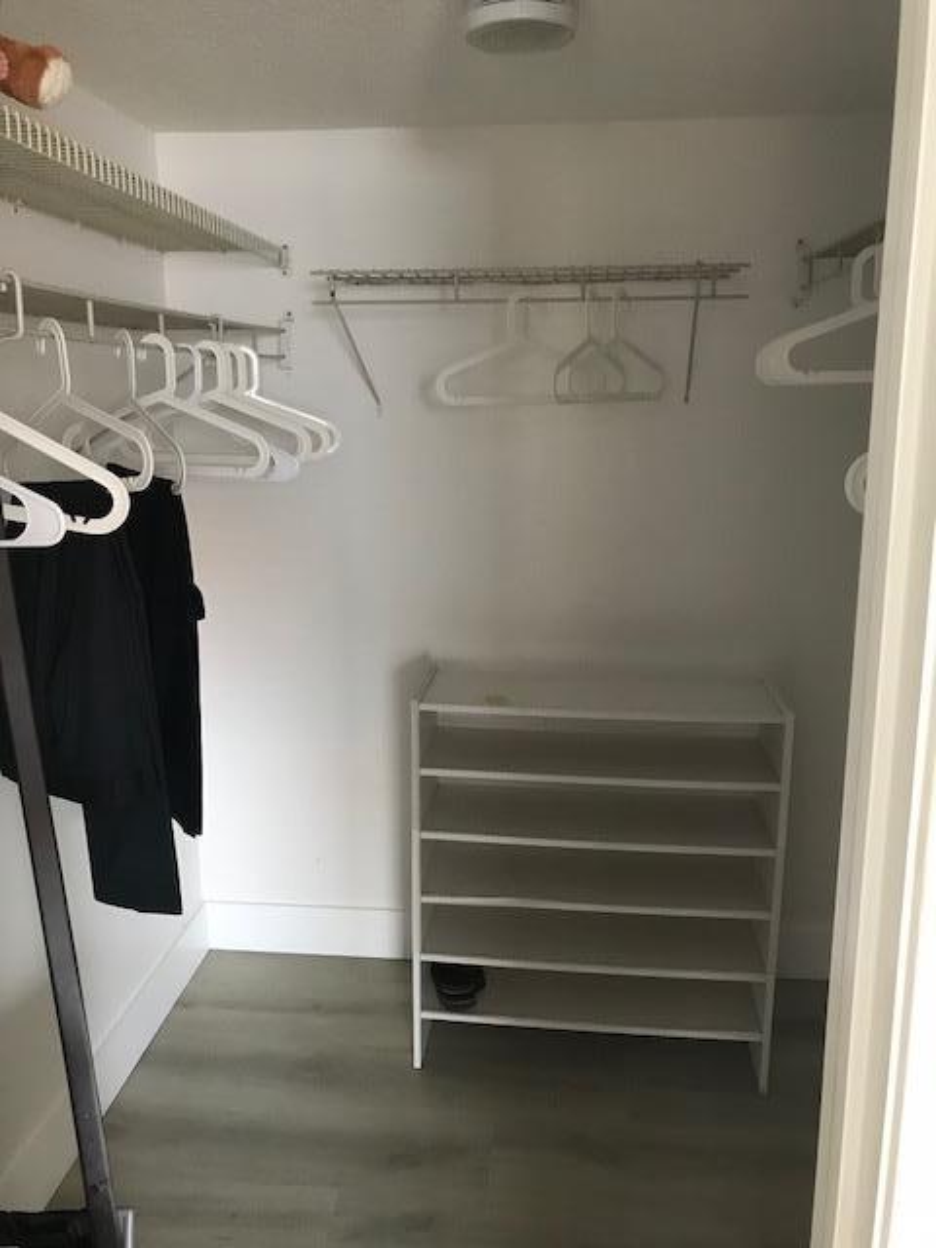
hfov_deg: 49.7
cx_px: 468
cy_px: 624
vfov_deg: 63.4
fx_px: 1009
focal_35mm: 28
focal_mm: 3.99
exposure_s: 1/15
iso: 64
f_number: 1.8
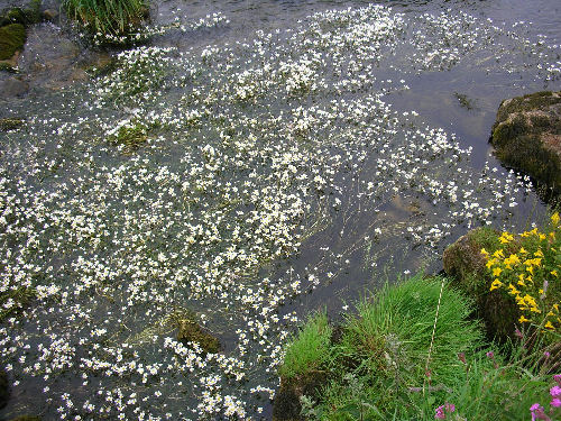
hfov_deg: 52.6
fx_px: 567
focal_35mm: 35
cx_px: 280
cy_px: 210
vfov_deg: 40.7
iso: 50
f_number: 3
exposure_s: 1/116
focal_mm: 5.8
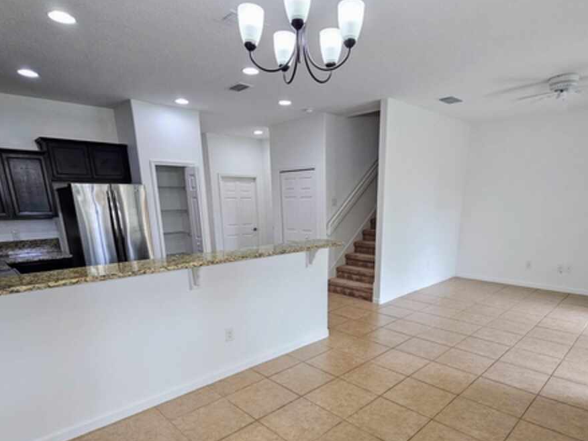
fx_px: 323
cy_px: 298
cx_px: 310
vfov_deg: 66.6
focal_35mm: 19
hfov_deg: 84.6
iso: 125
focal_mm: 2.2
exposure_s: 1/60
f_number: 2.2
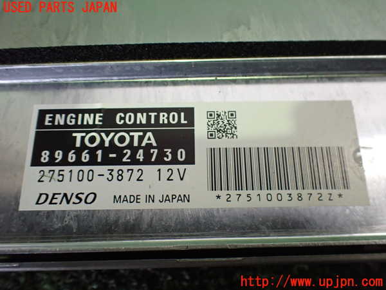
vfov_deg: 46.8
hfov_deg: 60.0
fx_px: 335
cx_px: 193
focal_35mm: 30
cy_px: 145
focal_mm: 5.4
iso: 800
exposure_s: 1/125
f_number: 2.3
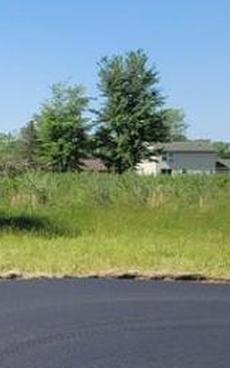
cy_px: 185
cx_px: -224
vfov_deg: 39.6
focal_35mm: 51
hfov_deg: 17.9
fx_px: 511
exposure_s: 1/1215
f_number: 2.2
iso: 40
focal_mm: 1.74
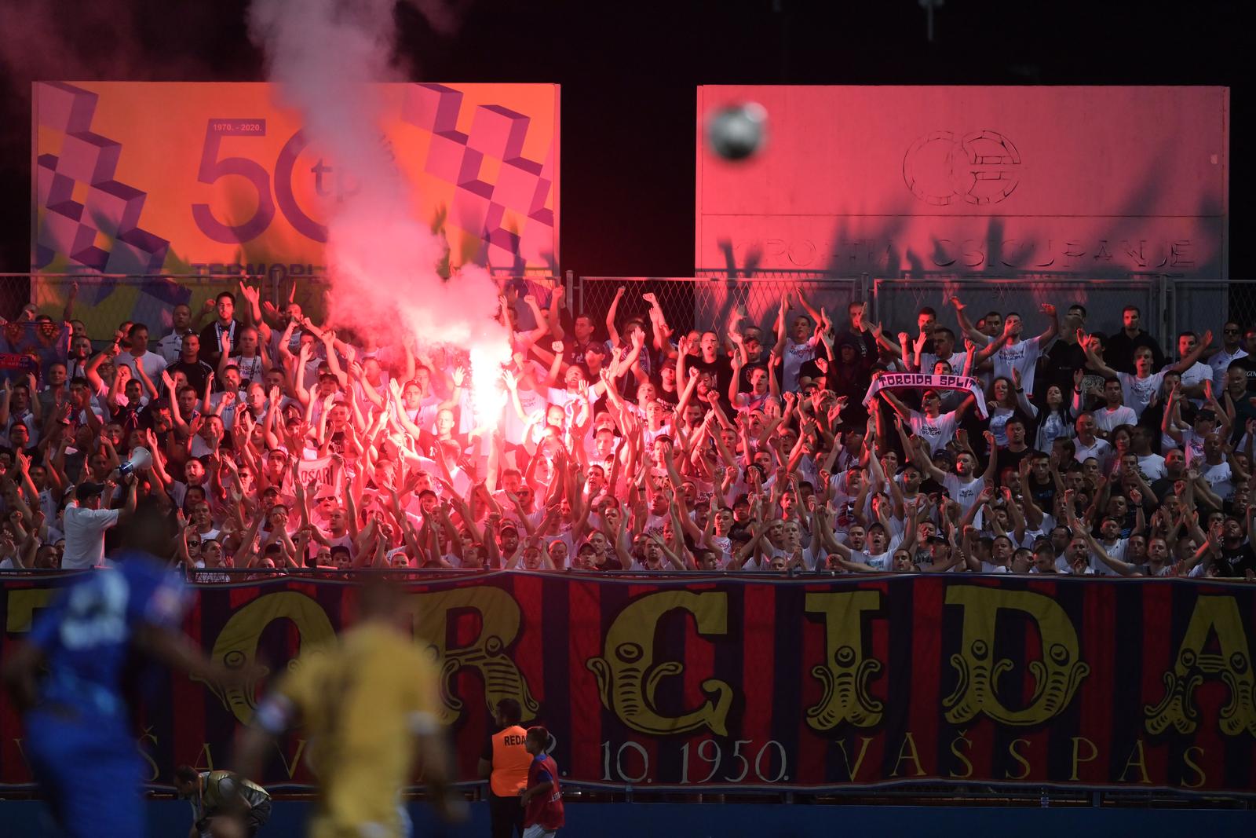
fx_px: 13956
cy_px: 419
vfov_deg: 3.4
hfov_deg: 5.2
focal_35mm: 400
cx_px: 628
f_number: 2.8
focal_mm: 400
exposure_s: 1/4000
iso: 5000
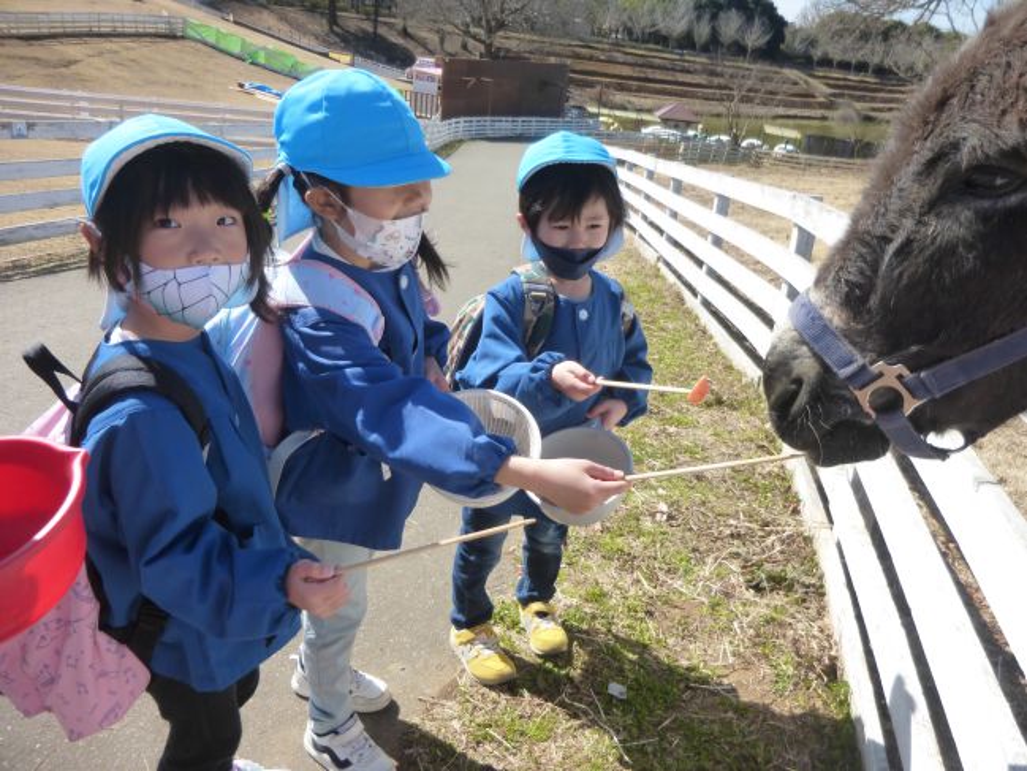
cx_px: 514
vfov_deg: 53.1
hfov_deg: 67.3
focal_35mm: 26
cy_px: 386
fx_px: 772
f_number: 3.1
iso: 160
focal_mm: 4.5
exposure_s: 1/800
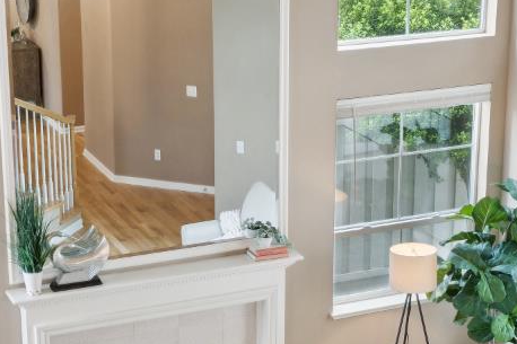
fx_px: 1364
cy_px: 179
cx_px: 248
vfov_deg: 14.4
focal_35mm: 95
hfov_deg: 21.5
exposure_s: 1/5
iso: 320
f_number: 11
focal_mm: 29
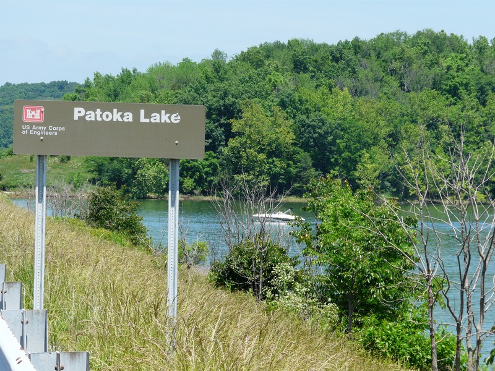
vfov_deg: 8.5
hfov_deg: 11.3
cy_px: 186
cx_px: 248
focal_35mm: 175
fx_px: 2502
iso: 100
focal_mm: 28.8
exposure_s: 1/320
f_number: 5.6
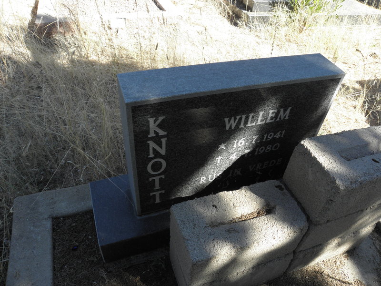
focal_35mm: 26
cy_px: 143
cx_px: 190
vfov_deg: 53.1
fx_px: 286
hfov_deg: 67.3
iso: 64
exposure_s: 1/80
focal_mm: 4.6
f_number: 5.6
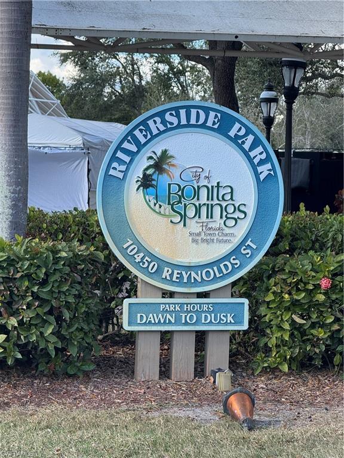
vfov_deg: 16.4
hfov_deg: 12.3
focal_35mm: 120
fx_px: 1590
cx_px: 172
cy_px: 229
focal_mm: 15.66
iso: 50
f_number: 2.8
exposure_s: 1/236
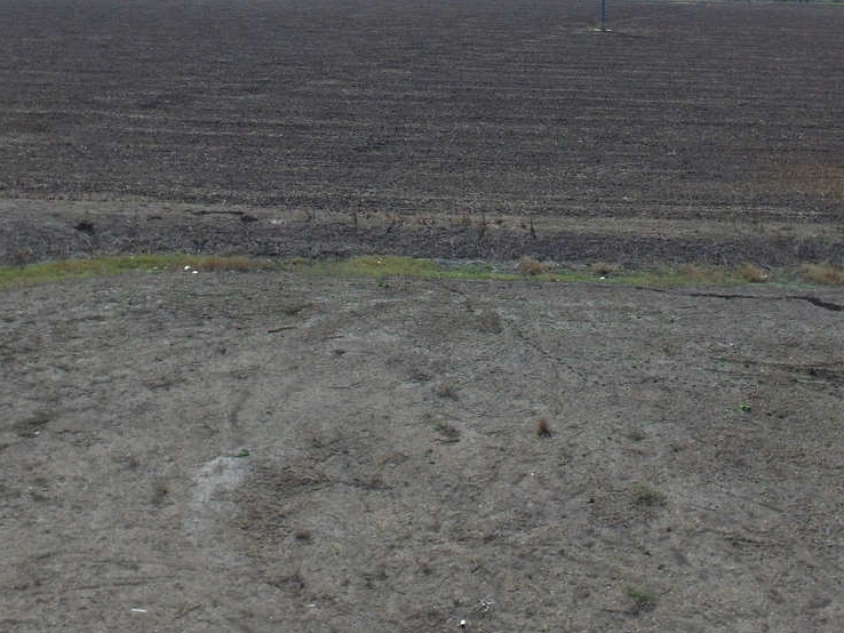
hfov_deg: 47.8
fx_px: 951
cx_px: 459
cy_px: 49
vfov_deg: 34.5
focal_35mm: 39
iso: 100
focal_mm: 3.61
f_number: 2.8
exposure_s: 1/1669
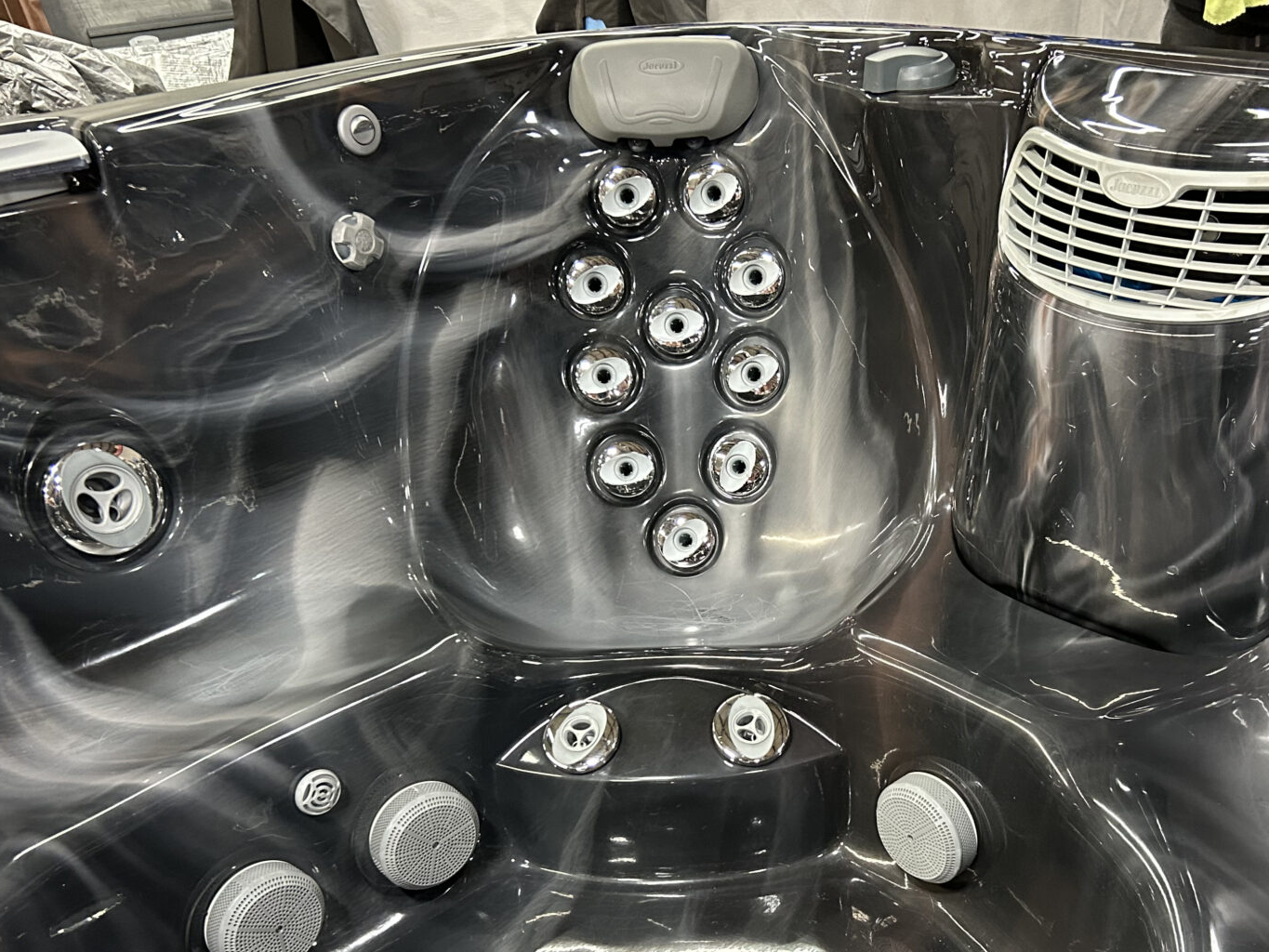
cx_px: 763
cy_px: 639
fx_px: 1430
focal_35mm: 39
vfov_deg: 36.4
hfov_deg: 47.6
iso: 500
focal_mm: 5.7
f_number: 1.5
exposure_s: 1/60
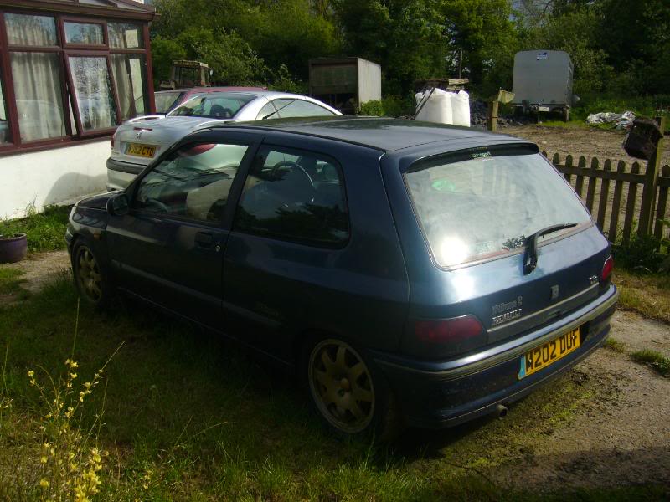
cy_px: 251
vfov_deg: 40.7
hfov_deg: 52.6
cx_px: 335
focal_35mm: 35
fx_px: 677
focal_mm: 5.8
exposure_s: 1/500
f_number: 5.6
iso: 100
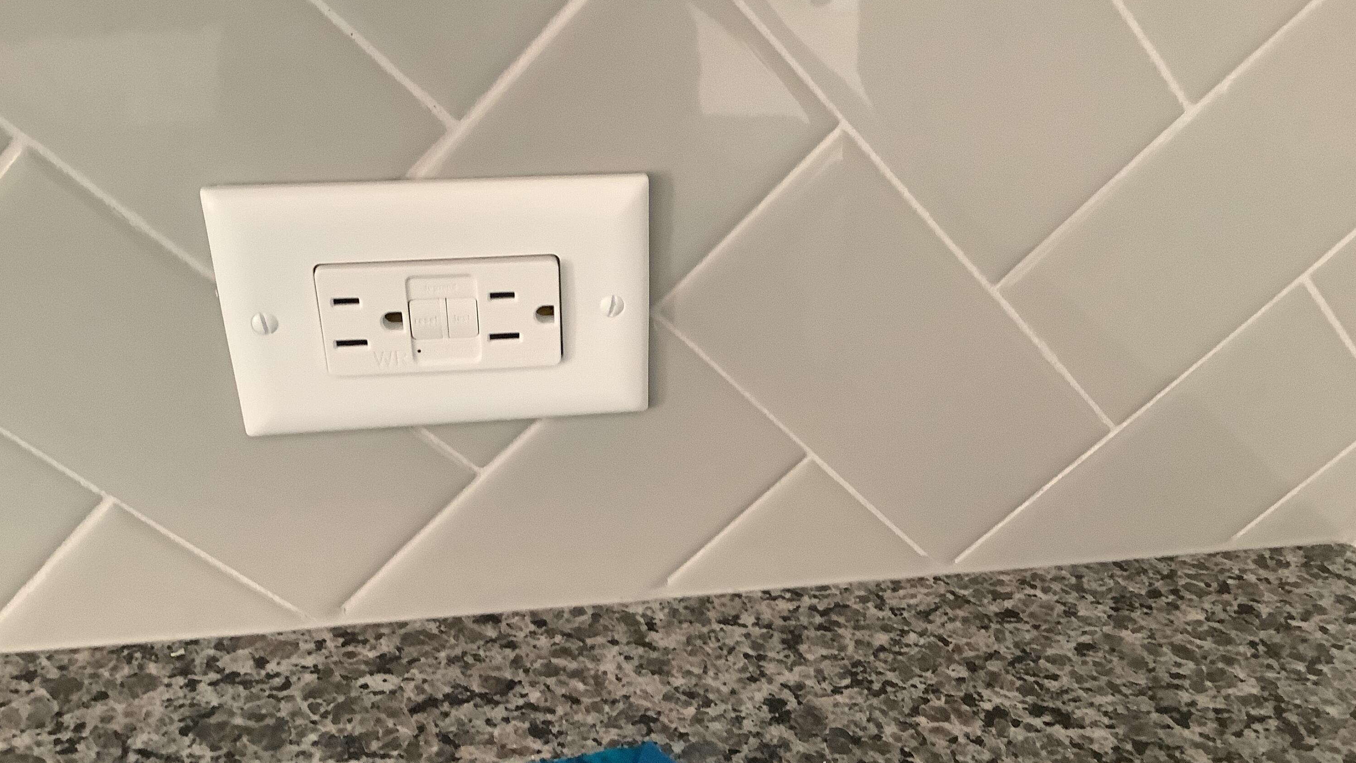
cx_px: 674
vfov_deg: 34.5
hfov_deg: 58.0
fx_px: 1222
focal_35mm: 34
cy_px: 479
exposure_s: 1/40
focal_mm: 3.3
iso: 250
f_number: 2.4
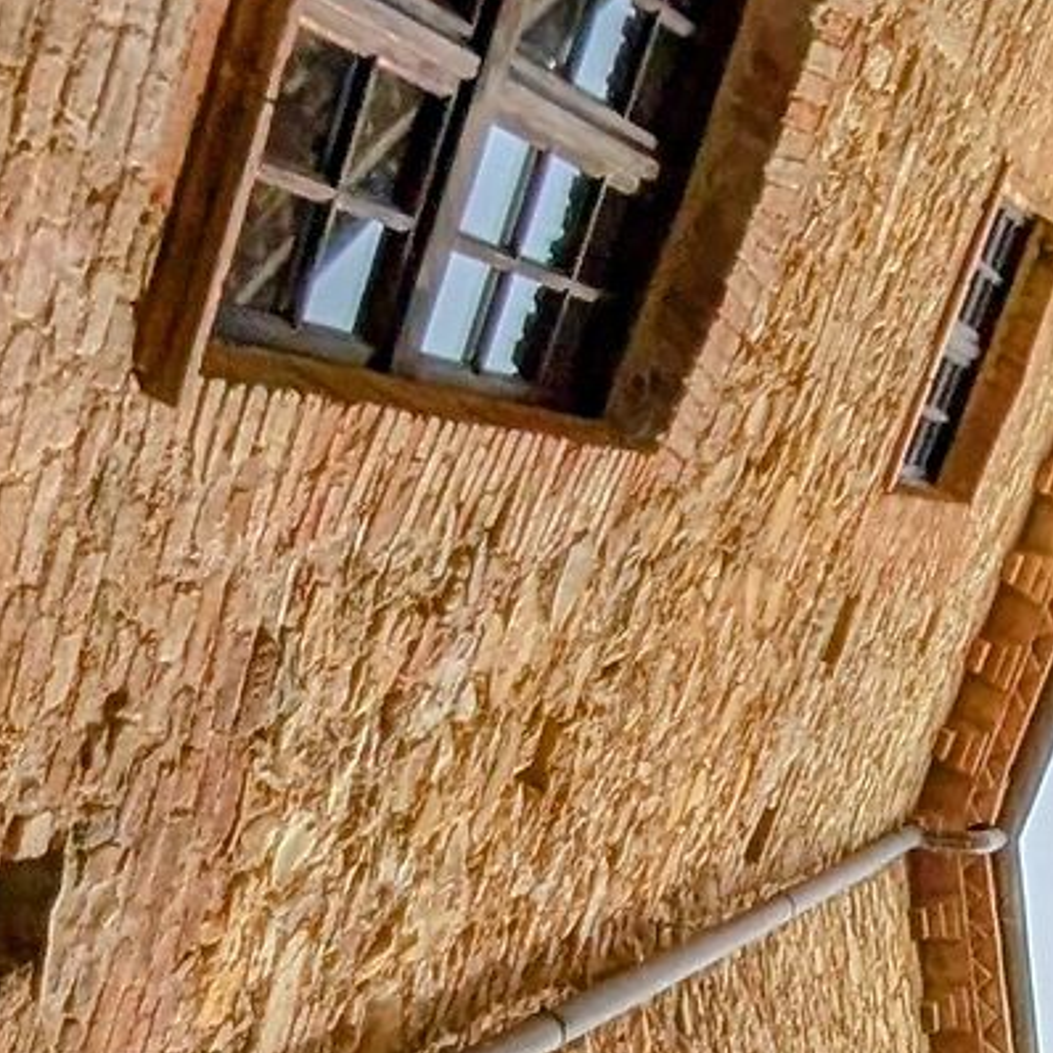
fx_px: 2203
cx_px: 1345
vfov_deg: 23.2
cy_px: 1445
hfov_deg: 23.9
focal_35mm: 64
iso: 50
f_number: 1.7
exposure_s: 1/3077
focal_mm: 2.02
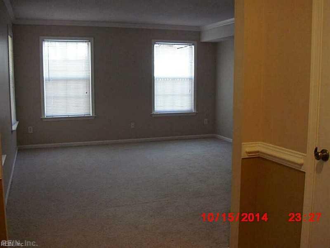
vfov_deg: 37.7
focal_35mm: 38
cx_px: 165
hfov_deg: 49.0
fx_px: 362
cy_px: 124
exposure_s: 1/60
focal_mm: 6.2
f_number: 2.8
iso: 400
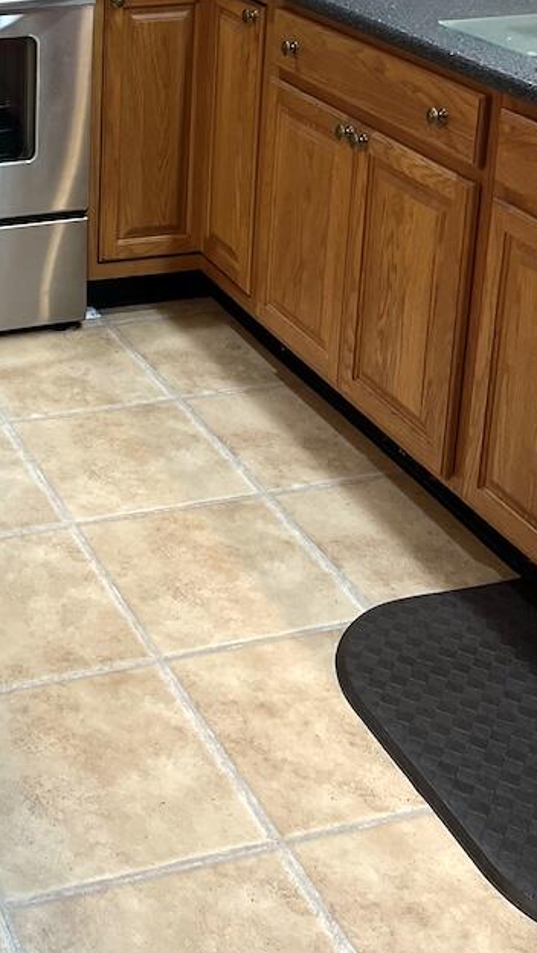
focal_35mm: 58
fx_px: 1467
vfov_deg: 33.7
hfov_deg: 19.9
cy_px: 58
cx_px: -50
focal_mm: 5.7
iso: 100
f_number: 1.5
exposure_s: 1/120
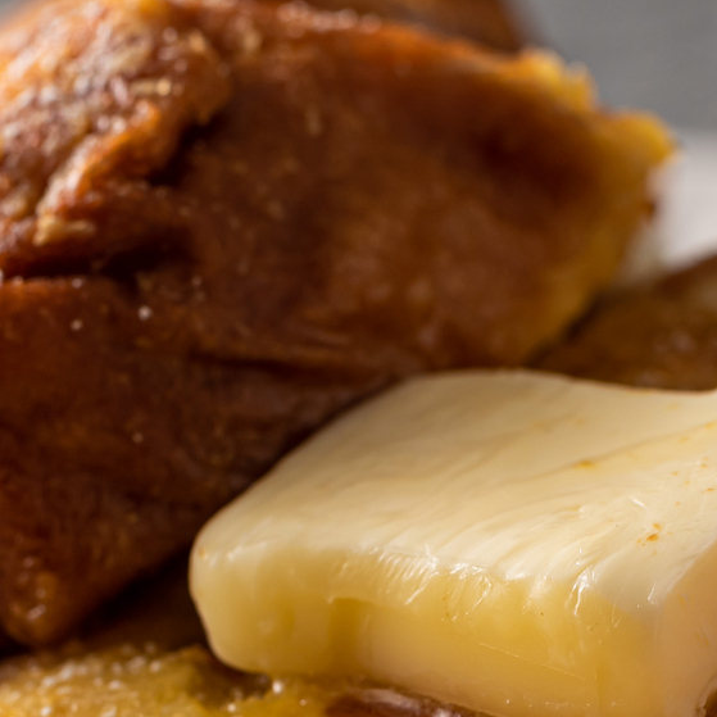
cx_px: 271
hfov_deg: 6.0
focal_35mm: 290
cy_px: 680
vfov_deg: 6.0
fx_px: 6796
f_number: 7.1
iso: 100
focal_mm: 90
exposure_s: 1/100
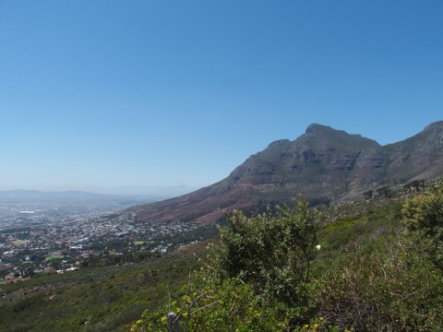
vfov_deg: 49.7
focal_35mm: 28
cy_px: 166
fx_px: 358
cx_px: 222
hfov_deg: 63.4
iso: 100
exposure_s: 1/800
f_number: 4.5
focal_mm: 6
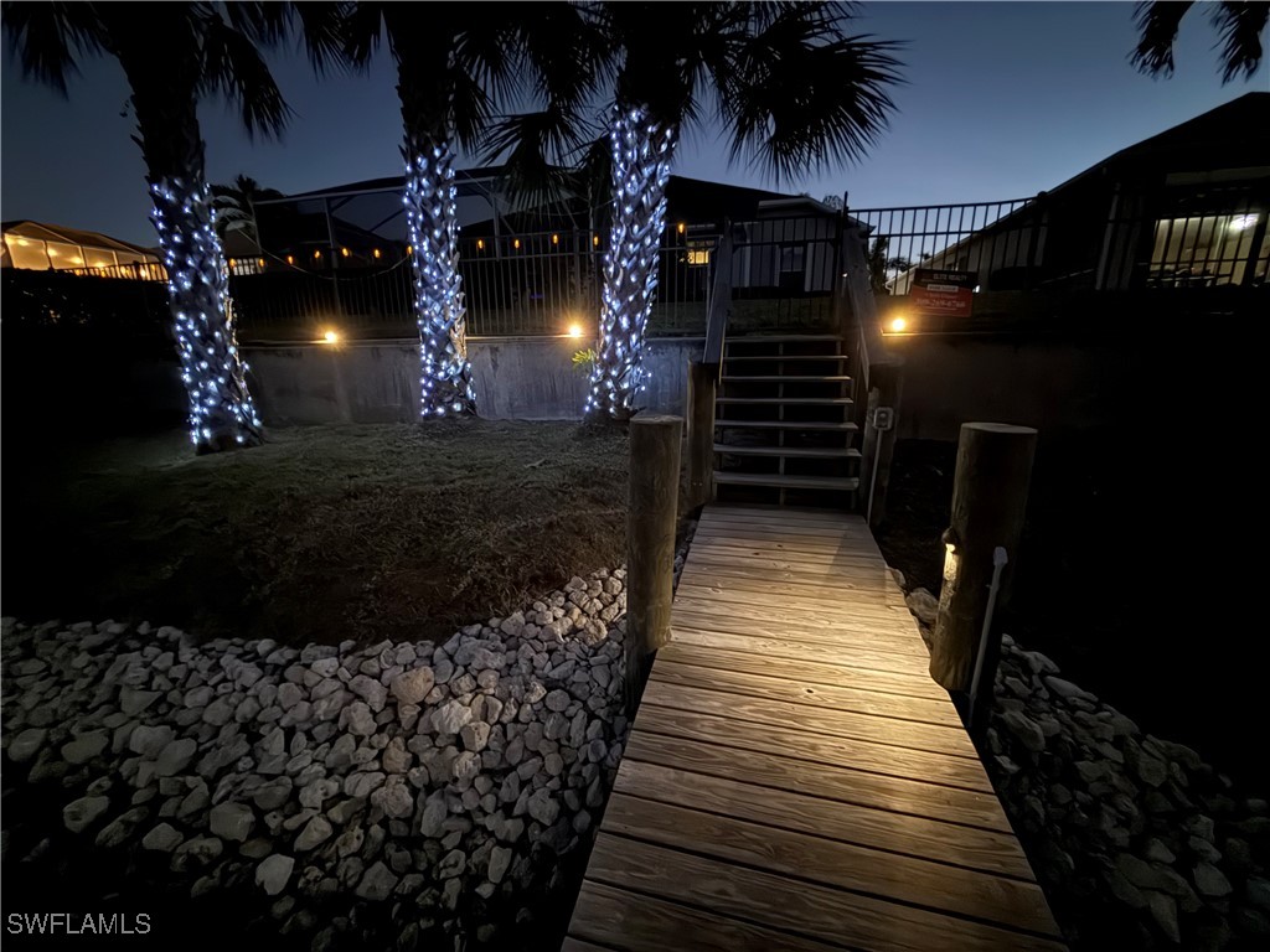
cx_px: 635
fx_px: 514
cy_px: 476
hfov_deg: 102.1
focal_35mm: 14
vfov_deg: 85.7
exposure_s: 1/4
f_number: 2.2
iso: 1600
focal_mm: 2.22
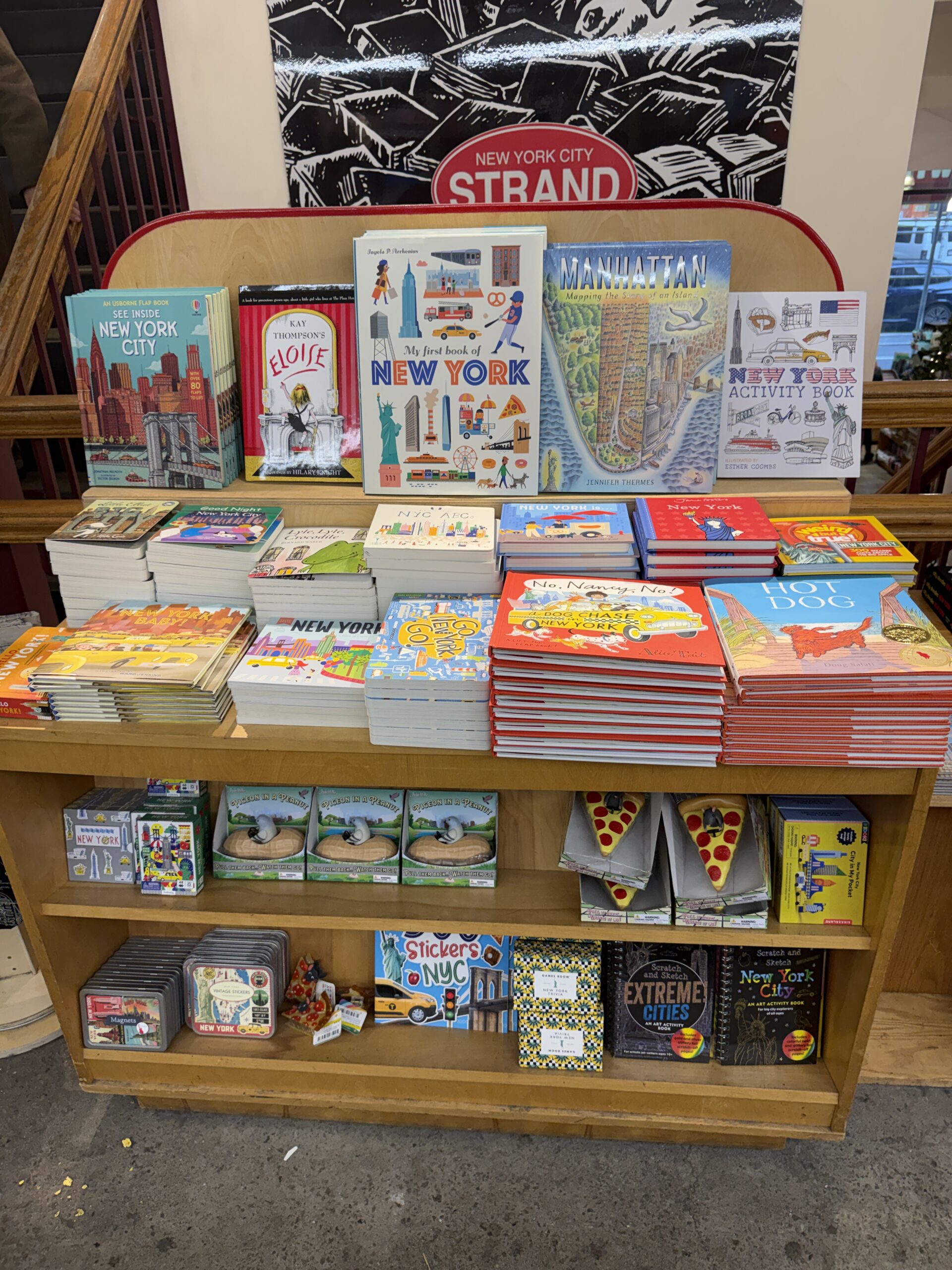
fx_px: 880
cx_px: 476
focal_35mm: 24
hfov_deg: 56.8
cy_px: 635
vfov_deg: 71.6
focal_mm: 6.76
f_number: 1.78
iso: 100
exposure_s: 1/120
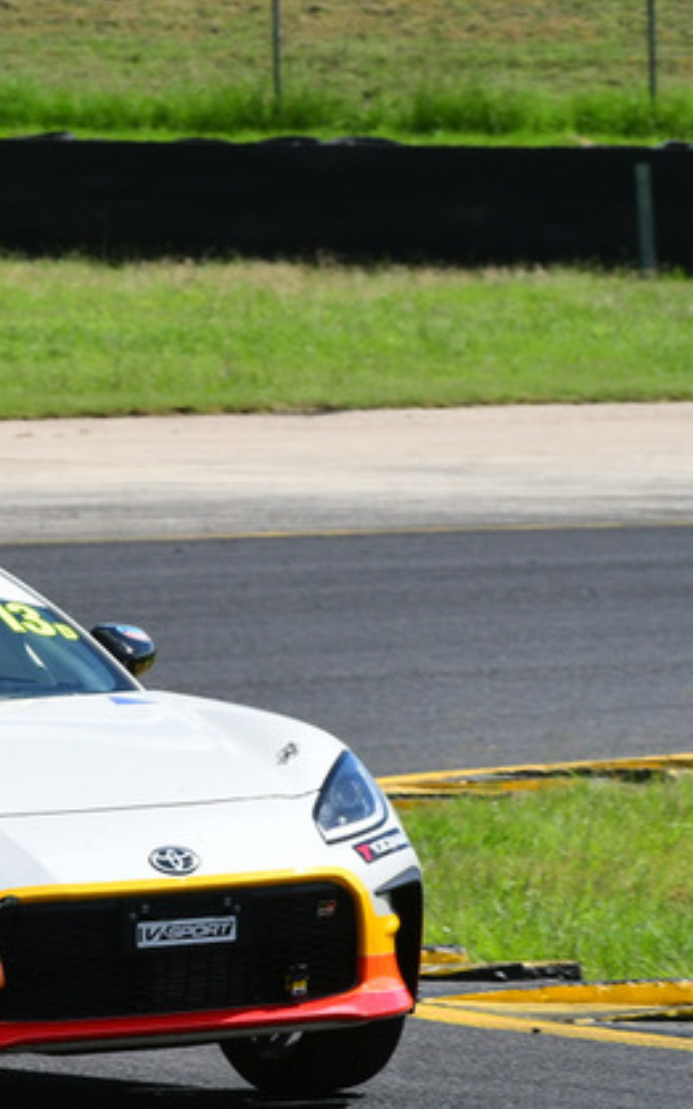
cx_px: -323
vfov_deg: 3.6
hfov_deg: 2.2
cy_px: 582
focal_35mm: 584
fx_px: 17641
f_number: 11
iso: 400
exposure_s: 1/640
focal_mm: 200
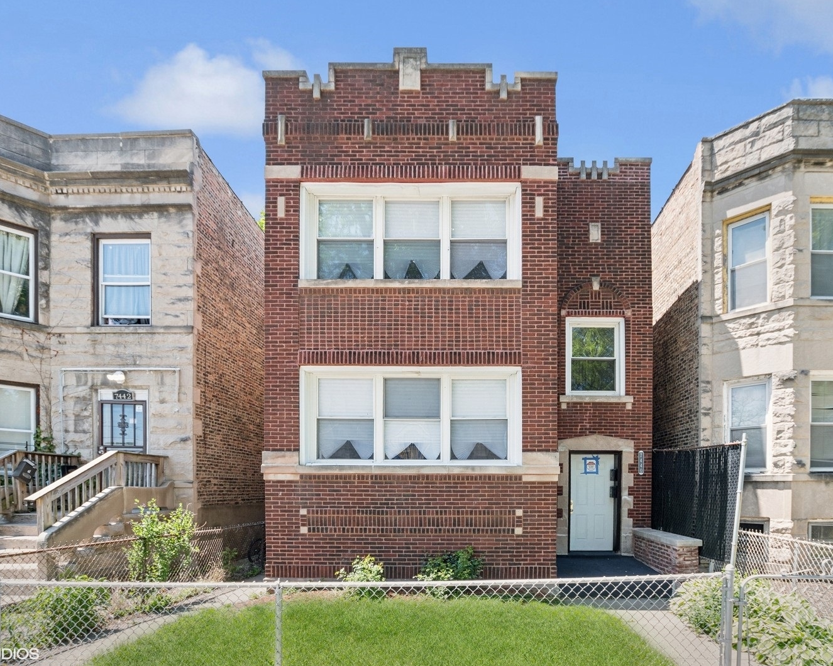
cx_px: 412
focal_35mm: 17
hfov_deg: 89.6
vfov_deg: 77.0
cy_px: 334
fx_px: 419
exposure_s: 1/125
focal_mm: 10
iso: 250
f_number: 7.1
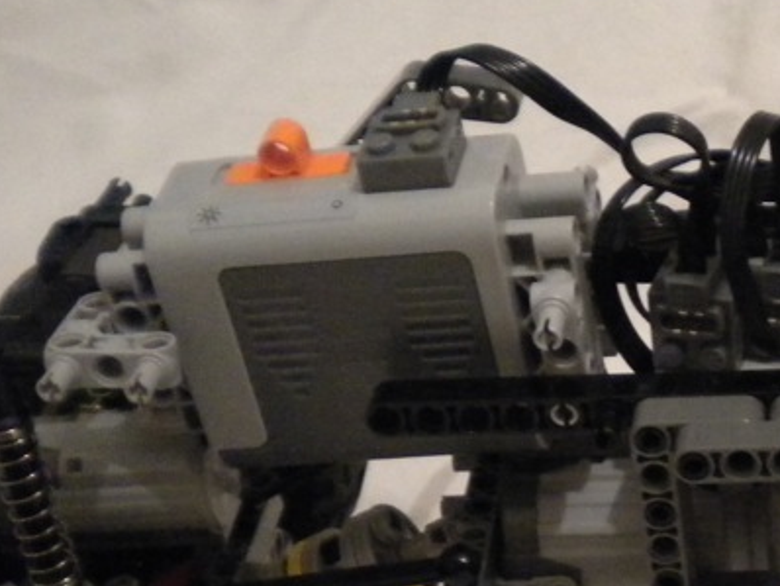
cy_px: 664
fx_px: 2029
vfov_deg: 15.9
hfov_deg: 21.1
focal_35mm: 90
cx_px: 772
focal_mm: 6.3
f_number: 3.1
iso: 800
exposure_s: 1/19.7
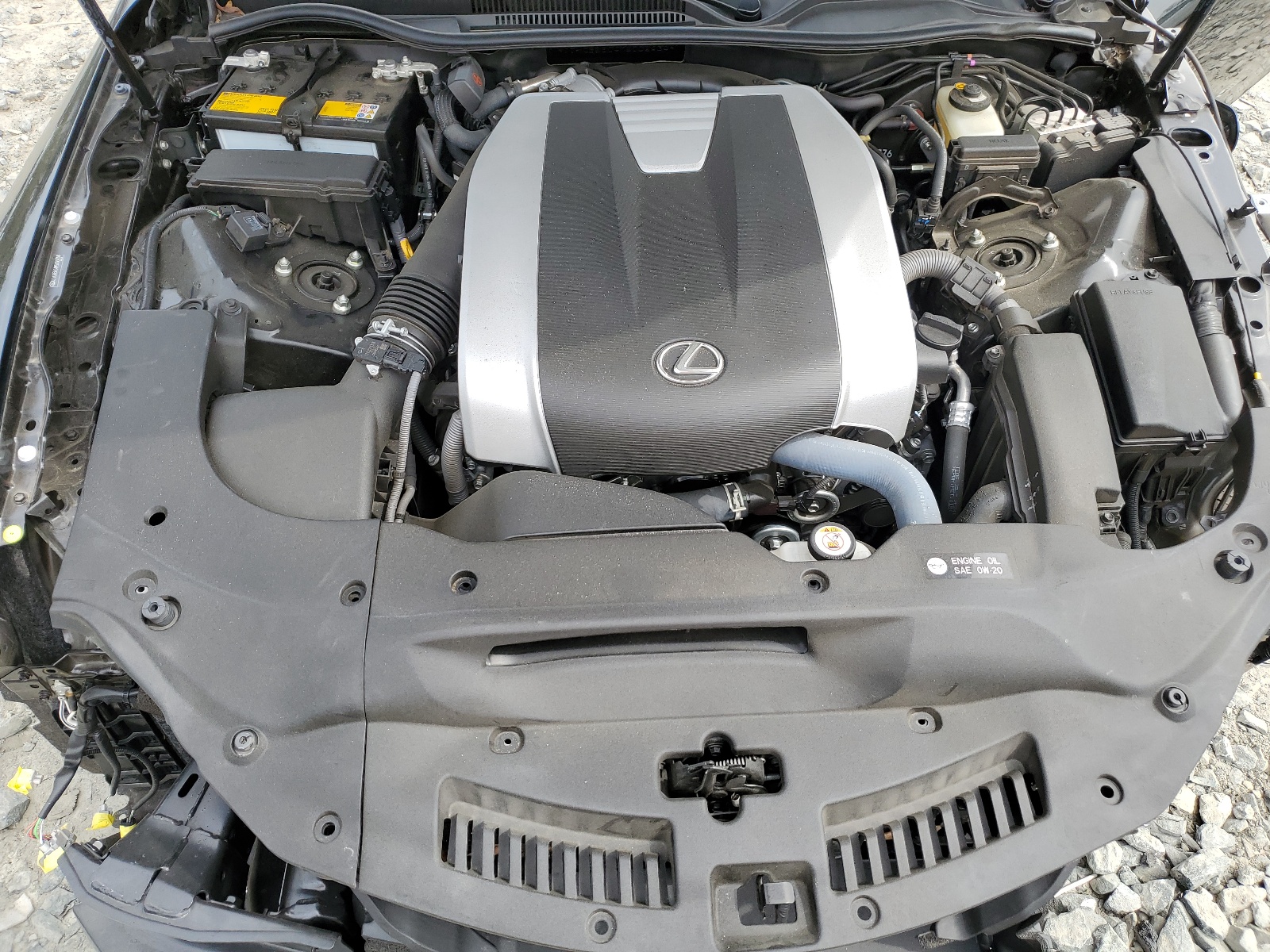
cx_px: 635
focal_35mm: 26
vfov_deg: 53.1
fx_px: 954
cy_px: 476
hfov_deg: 67.3
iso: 50
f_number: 1.5
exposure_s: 1/625
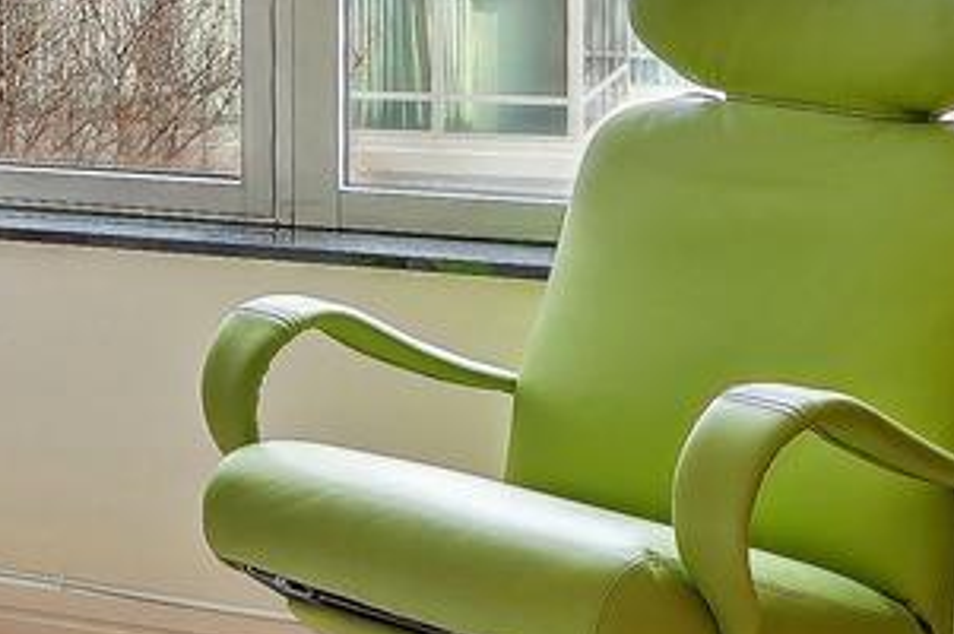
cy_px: -27
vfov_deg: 12.4
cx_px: -846
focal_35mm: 109
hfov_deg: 15.6
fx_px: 2885
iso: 200
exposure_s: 1/200
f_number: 8
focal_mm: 16
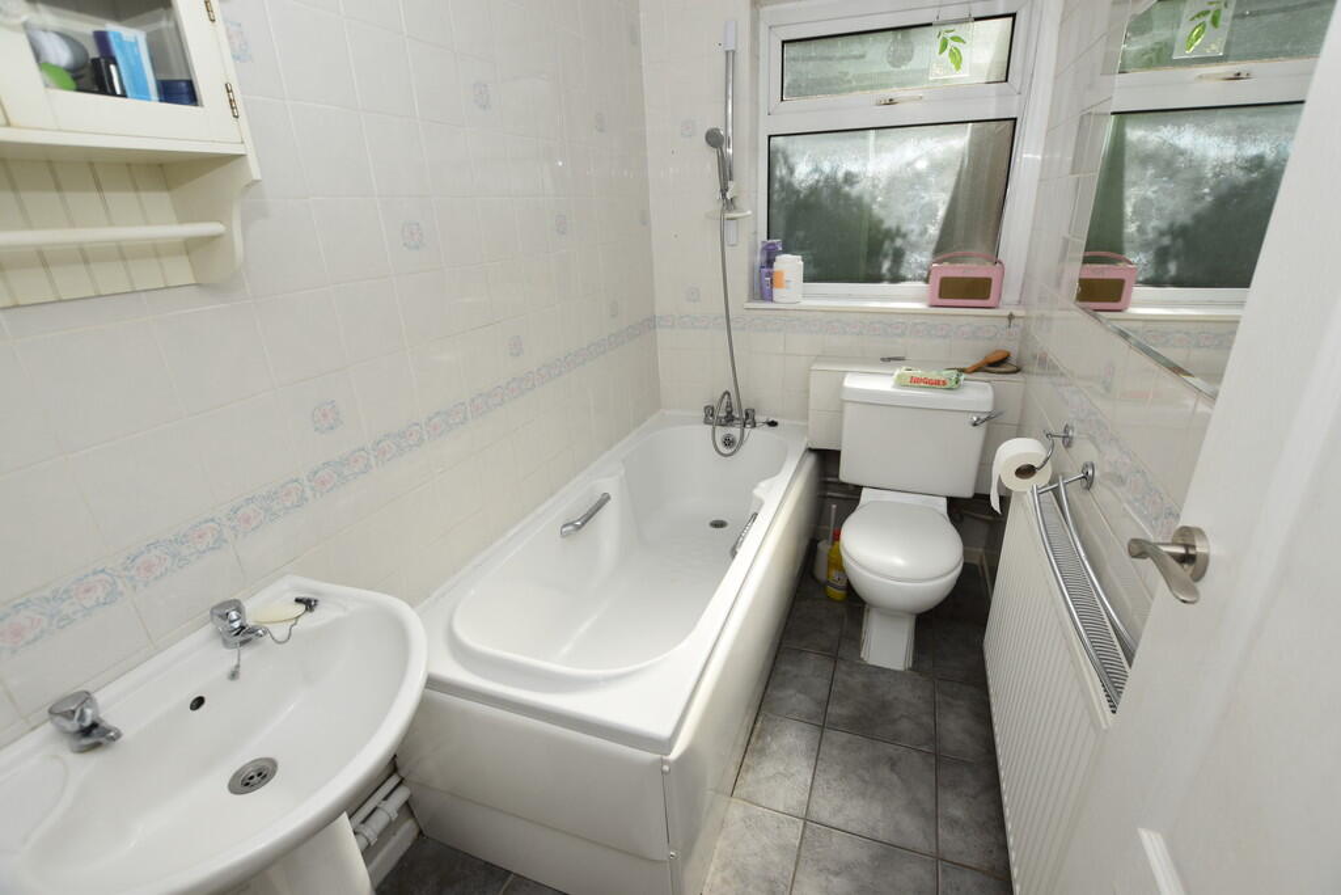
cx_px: 670
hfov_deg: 100.4
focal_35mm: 15
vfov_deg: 77.3
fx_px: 559
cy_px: 448
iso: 100
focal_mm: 10
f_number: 5.6
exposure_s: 1/200
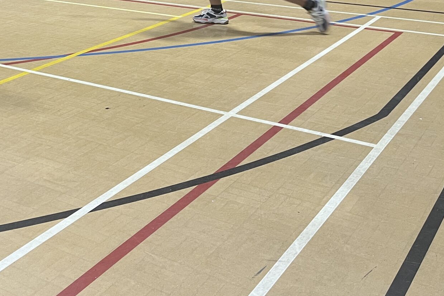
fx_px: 691
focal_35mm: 56
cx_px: 63
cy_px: -46
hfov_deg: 34.1
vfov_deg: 22.5
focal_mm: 5.1
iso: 100
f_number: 1.6
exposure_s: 1/50
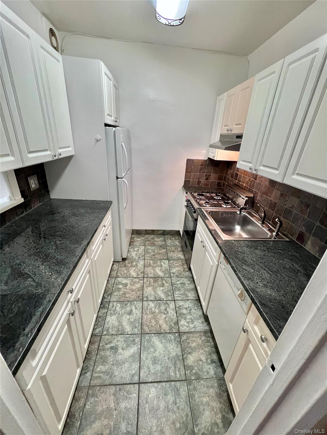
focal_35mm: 13
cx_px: 164
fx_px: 164
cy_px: 218
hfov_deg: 89.9
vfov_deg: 106.2
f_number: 1.8
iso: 320
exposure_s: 1/60
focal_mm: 1.57
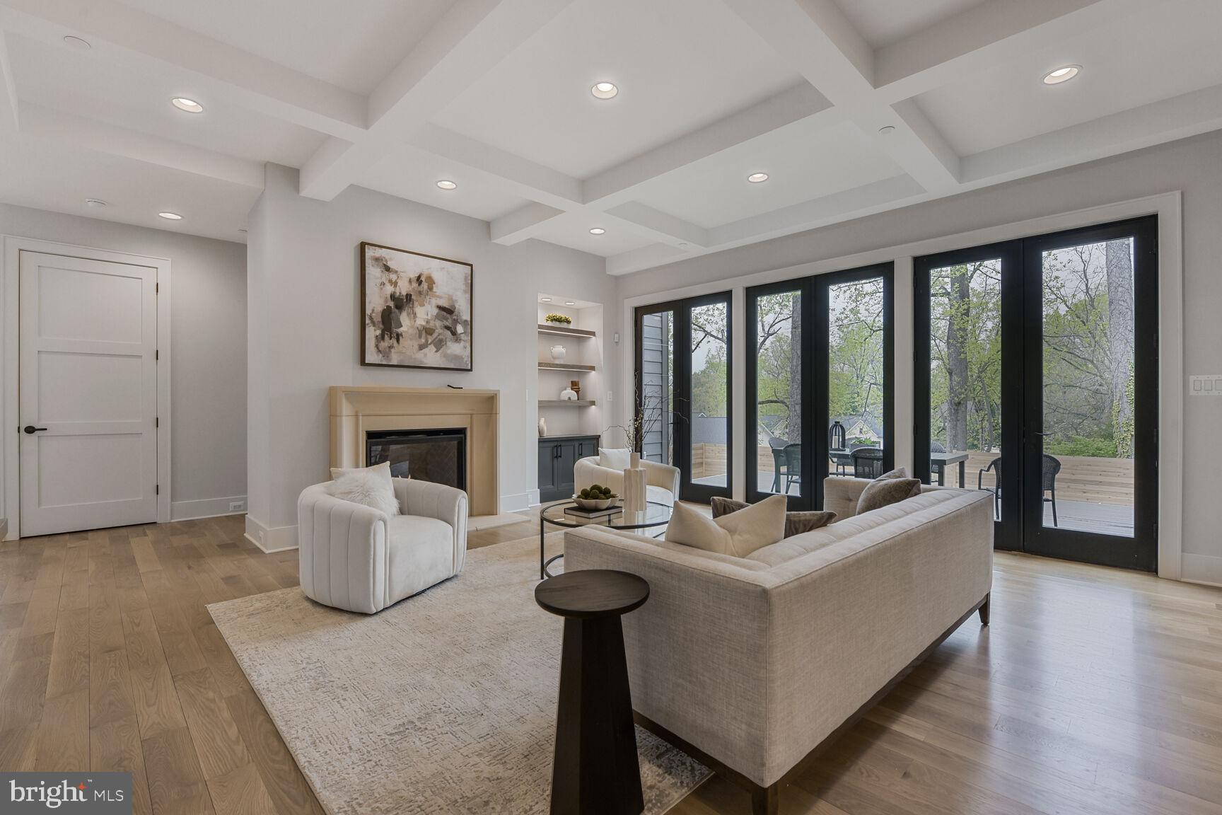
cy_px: 408
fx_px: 543
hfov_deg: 96.7
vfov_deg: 73.7
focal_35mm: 16
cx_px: 611
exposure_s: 1/13
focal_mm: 16
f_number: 8
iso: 200
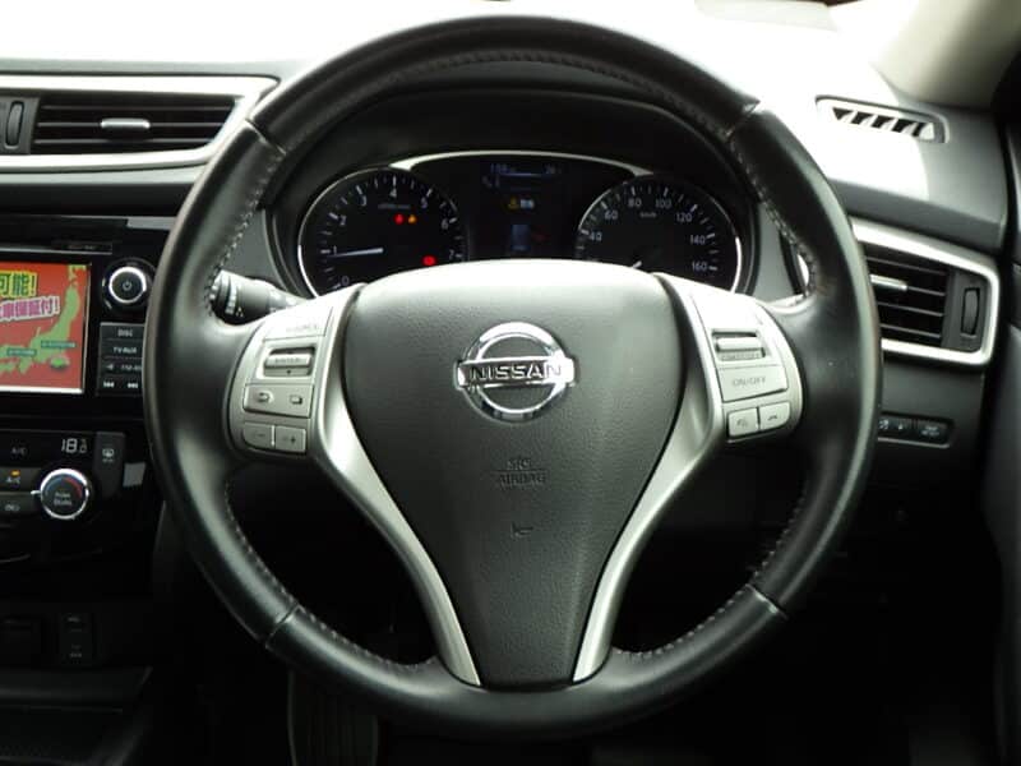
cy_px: 383
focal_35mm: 42
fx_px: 1239
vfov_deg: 34.3
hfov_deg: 44.8
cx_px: 510
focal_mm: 7.5
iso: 125
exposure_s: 1/80
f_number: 4.2
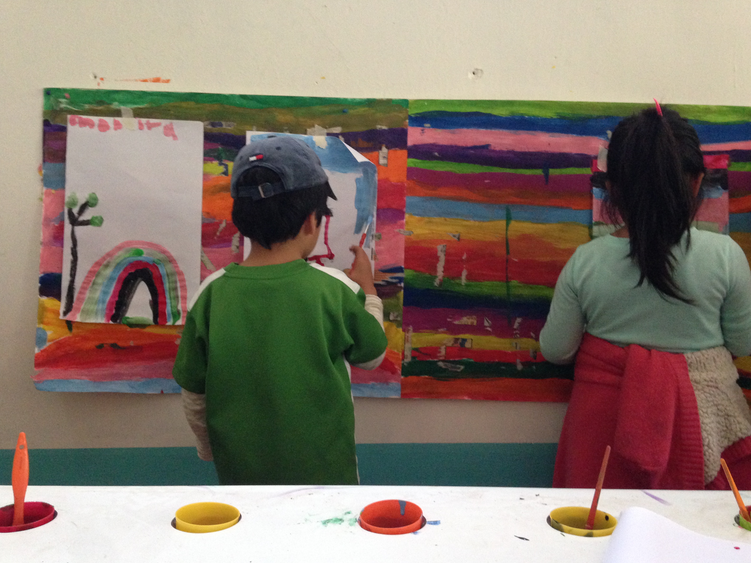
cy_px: 288
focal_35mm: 34
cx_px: 372
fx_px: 738
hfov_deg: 54.0
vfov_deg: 41.8
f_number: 2.4
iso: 400
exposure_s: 1/20
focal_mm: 4.12
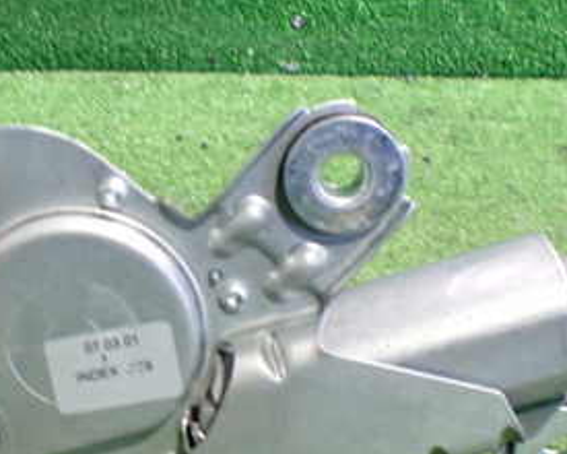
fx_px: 1074
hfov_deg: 29.1
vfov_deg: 23.8
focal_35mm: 64
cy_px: 297
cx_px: 134
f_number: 2.3
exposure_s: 1/40
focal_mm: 5.4
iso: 800
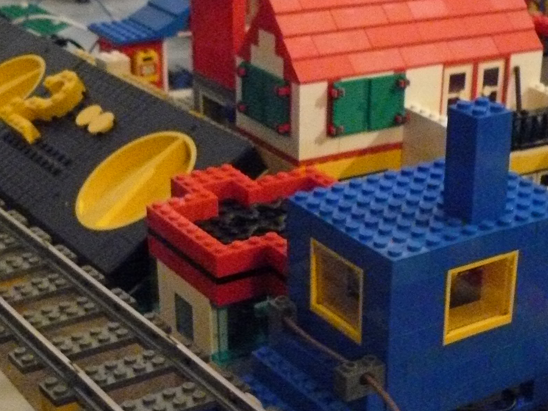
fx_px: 1108
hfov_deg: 27.4
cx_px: 411
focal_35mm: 70
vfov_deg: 20.5
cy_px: 379
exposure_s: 1/8
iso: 800
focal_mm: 6
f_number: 2.8
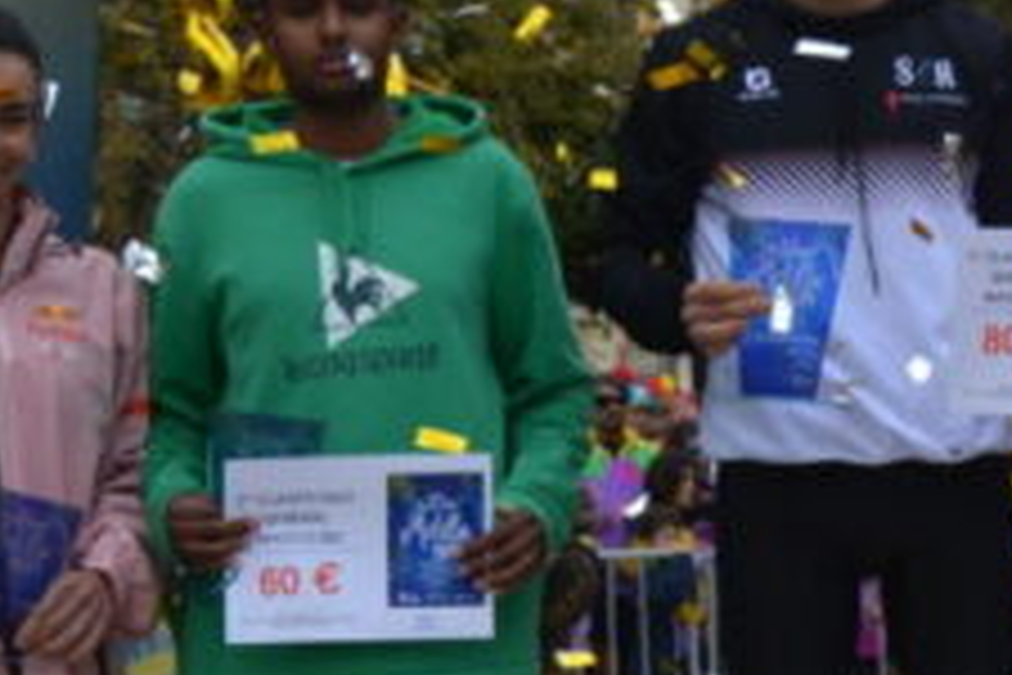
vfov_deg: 9.1
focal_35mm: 150
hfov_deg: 13.2
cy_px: 292
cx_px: 1358
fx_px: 4216
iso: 400
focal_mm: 22
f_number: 4.5
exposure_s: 1/1000
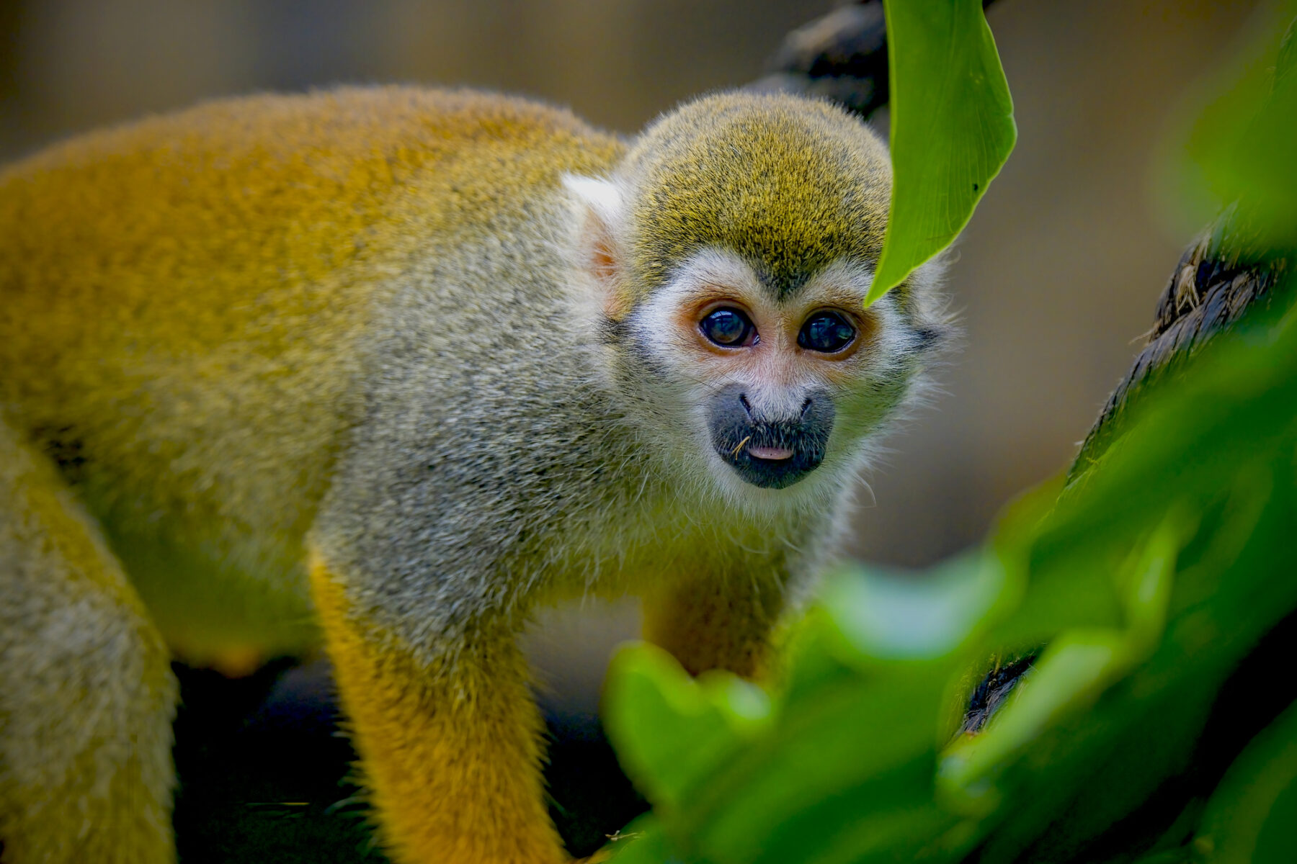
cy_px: 432
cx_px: 648
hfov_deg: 9.3
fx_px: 7998
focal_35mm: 222
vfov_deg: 6.2
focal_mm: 147.9
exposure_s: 1/640
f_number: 4.7
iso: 500
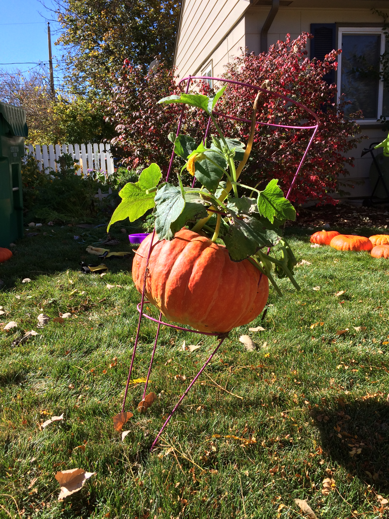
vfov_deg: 61.7
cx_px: 194
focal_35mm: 29
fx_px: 435
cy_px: 260
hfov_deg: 48.2
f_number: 2.2
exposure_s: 1/1001
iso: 32
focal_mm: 4.15
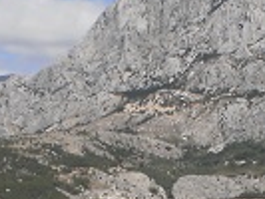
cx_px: 184
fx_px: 1364
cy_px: 162
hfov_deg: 11.1
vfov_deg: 8.3
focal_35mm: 178
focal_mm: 6.3
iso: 100
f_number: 4.6
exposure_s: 1/1000
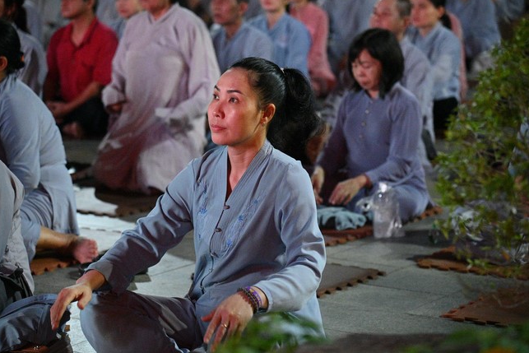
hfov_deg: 16.9
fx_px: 1778
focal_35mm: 121
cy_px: 176
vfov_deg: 11.3
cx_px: 264
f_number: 4.5
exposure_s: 1/200
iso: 25600
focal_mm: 120
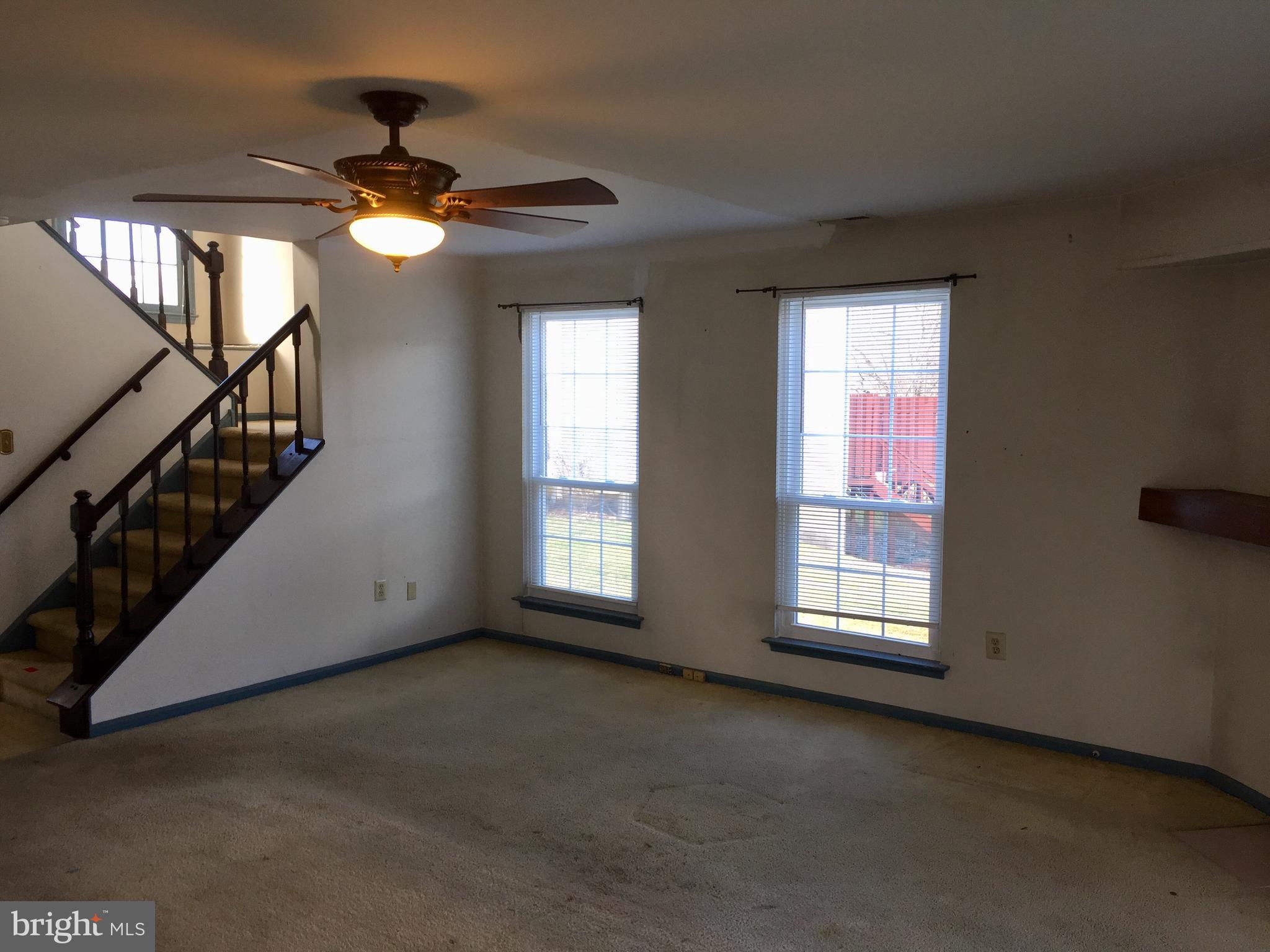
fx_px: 1064
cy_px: 476
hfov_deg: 61.7
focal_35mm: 29
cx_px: 635
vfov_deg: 48.2
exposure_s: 1/60
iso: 40
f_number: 2.2
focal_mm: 4.15
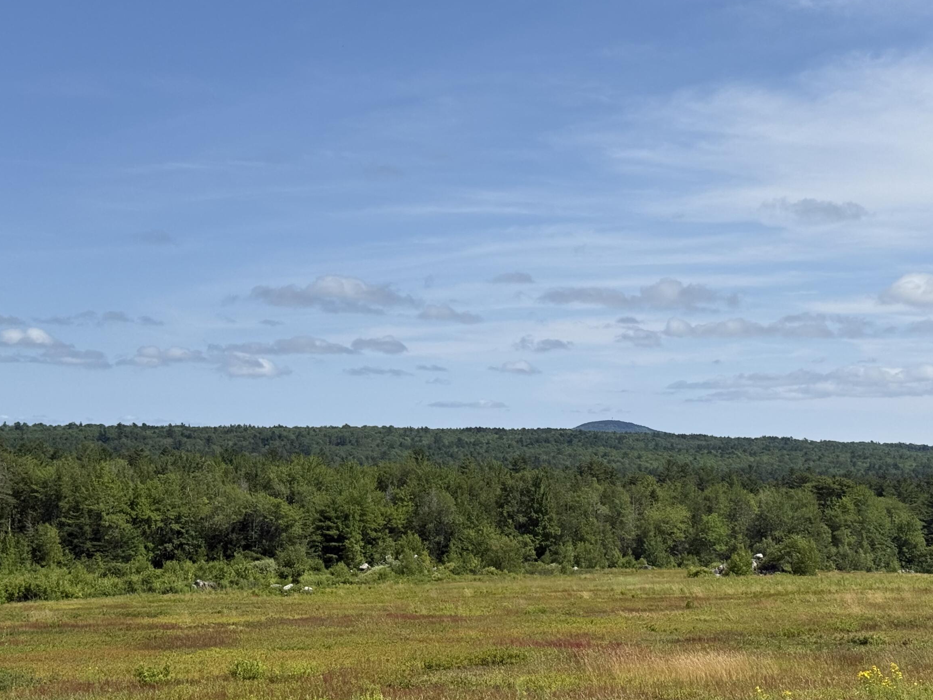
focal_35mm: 62
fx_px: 1671
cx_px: 588
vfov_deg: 23.6
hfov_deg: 31.1
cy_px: 364
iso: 64
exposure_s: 1/7143
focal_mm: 6.76
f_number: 1.78
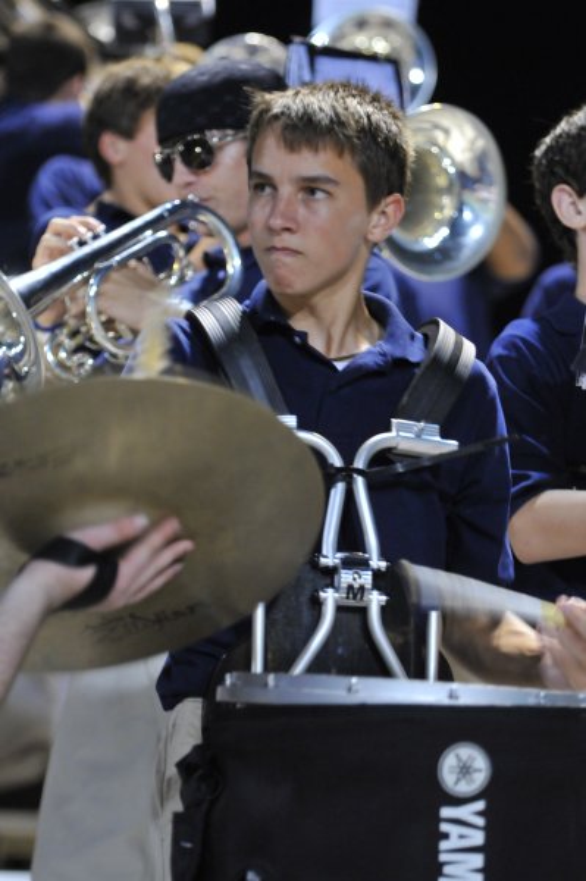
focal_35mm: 180
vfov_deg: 11.4
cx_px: 293
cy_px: 440
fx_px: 4402
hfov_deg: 7.6
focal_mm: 120
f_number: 2.8
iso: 1600
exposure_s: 1/50
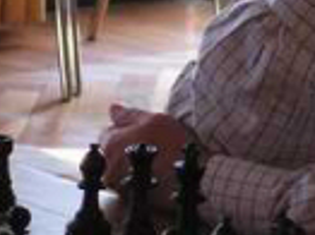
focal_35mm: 331
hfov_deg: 5.9
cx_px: 454
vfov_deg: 4.5
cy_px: -70
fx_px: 3009
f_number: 3.3
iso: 200
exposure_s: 1/60
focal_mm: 15.1
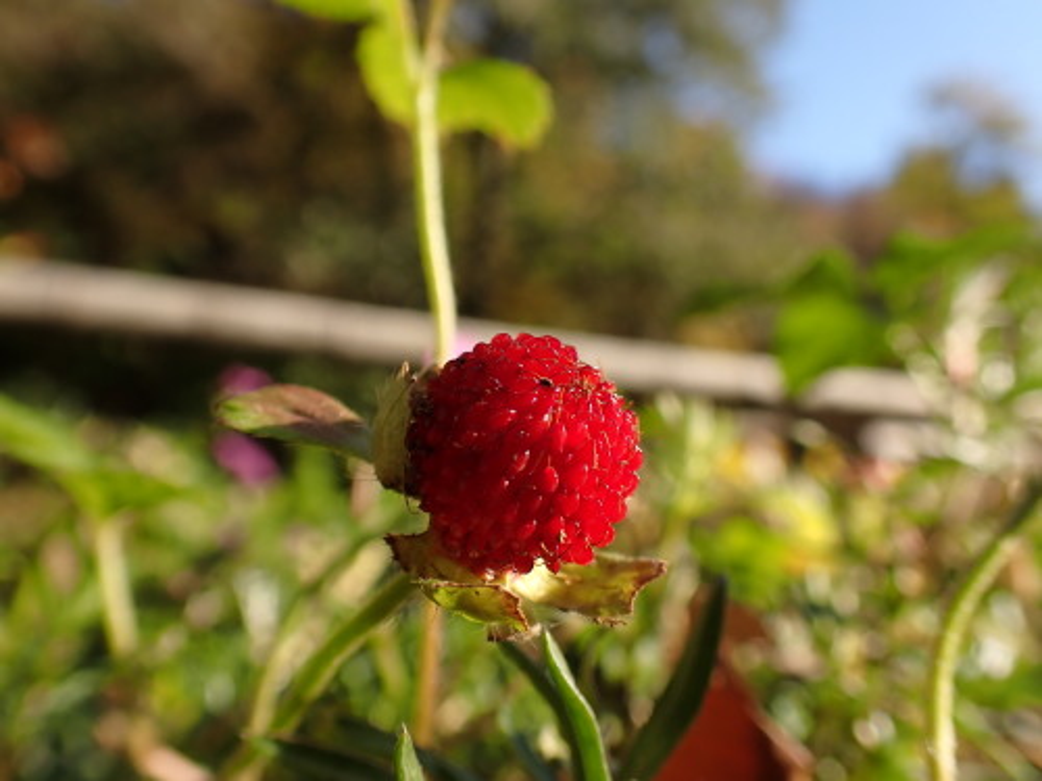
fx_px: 903
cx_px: 521
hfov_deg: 60.0
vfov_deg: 46.8
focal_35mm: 30
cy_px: 390
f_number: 3.2
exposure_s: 1/500
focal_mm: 5.4
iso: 100
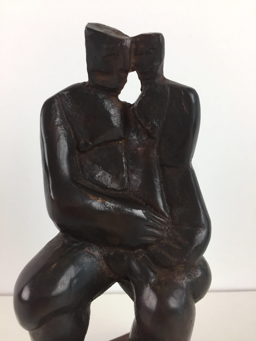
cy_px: 170
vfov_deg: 61.7
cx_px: 128
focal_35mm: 29
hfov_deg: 48.2
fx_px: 286
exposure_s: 1/100
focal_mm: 4.15
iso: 50
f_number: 2.2
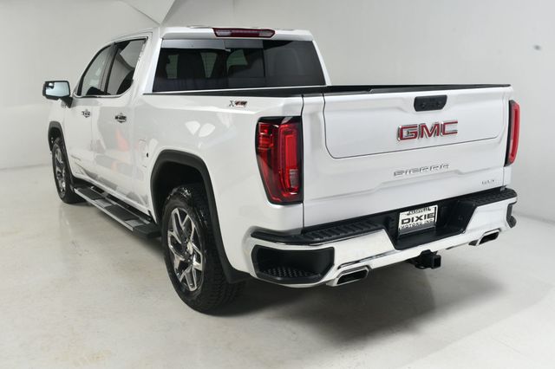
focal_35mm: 34
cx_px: 278
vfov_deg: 38.8
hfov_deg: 55.8
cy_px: 184
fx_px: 524
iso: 100
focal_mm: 23
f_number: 13
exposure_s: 1/160
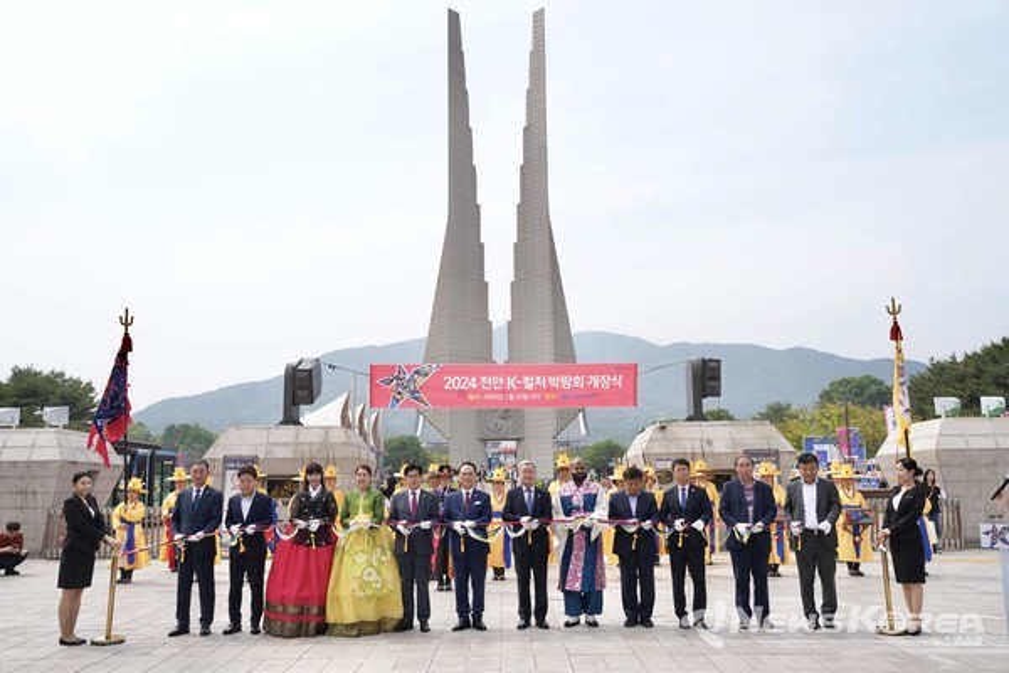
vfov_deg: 40.0
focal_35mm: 33
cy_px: 336
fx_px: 925
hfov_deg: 57.2
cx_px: 504
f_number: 5
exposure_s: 1/4000
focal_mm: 33
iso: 1000
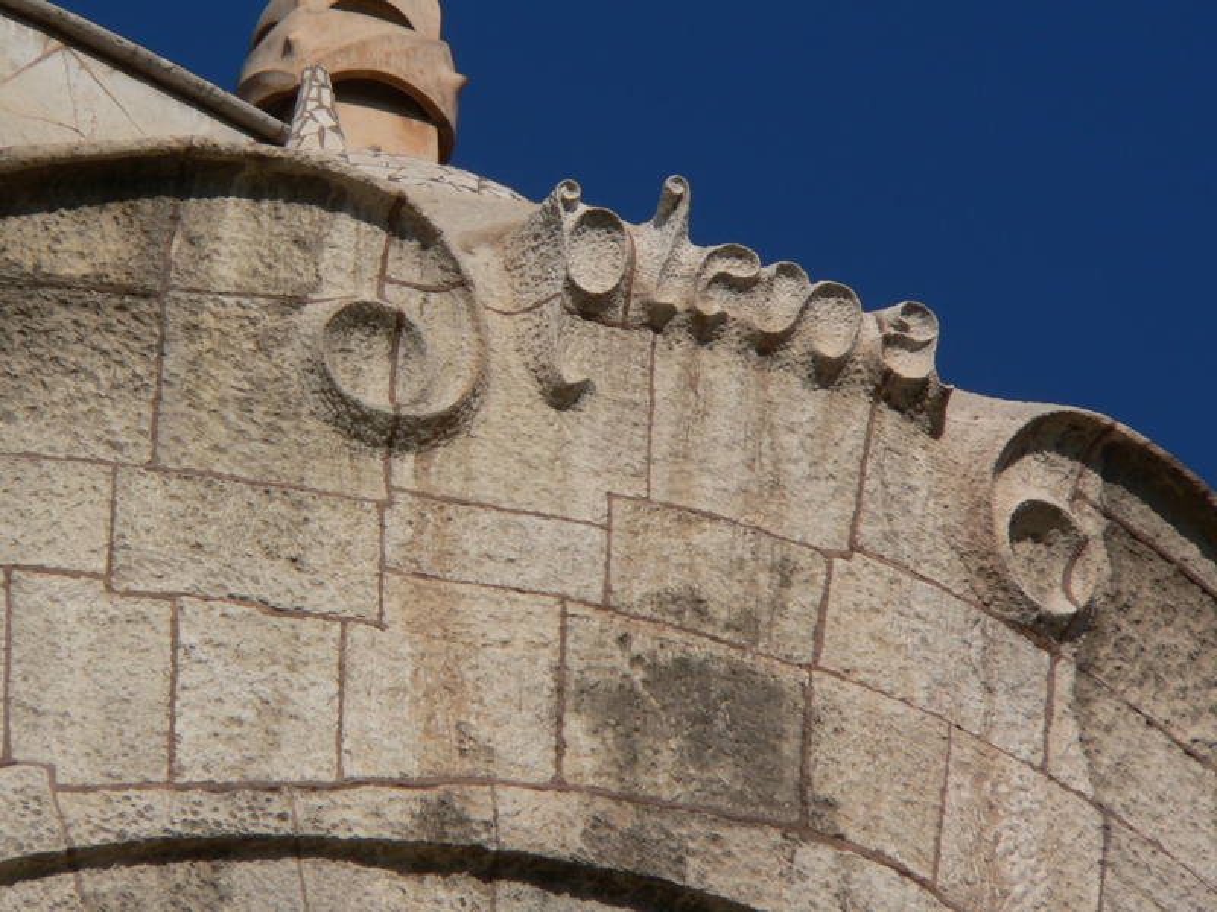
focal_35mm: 432
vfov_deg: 3.4
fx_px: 15188
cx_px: 608
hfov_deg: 4.6
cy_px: 456
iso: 80
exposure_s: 1/1000
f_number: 5.6
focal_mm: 72
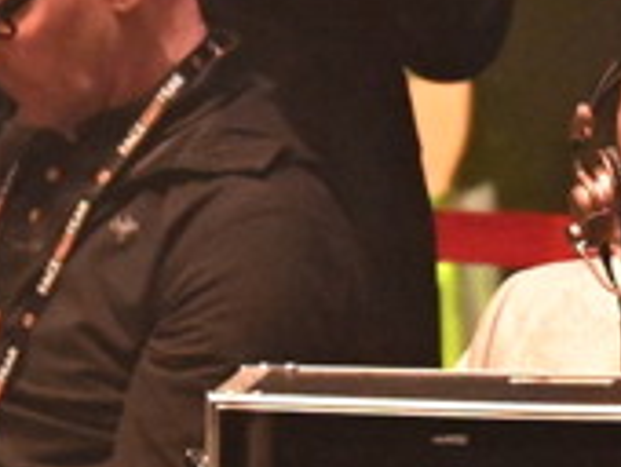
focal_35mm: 1170
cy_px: 460
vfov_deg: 1.3
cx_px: 917
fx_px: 21019
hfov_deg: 1.7
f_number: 2.8
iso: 5000
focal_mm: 200
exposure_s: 1/320
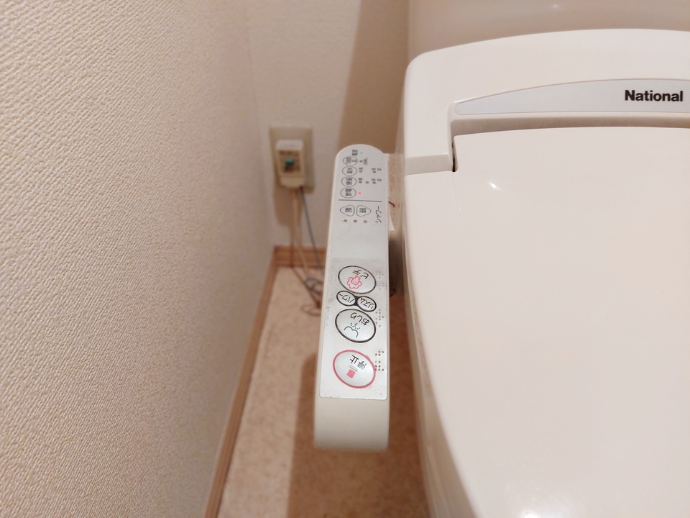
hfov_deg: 71.6
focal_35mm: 24
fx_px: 478
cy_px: 259
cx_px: 345
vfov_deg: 56.8
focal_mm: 5.23
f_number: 1.8
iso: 125
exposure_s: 1/24
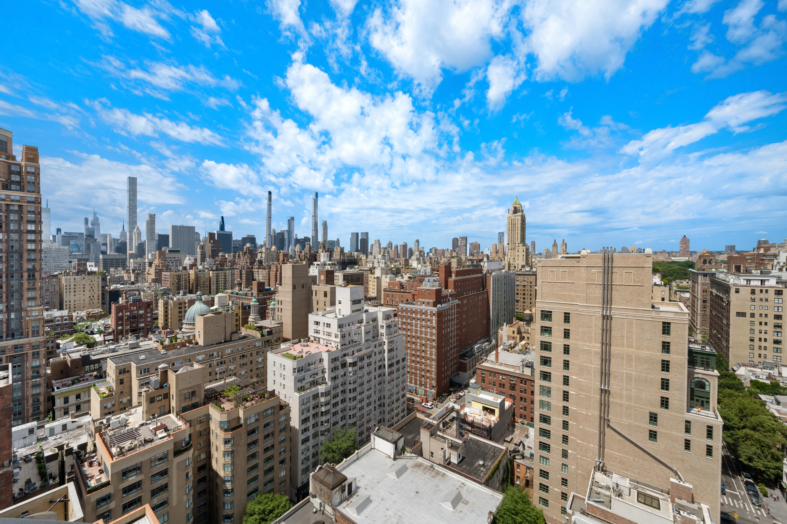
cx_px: 394
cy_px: 262
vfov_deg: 81.1
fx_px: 306
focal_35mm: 14
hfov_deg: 104.3
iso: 400
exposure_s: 1/250
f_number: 14
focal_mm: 14
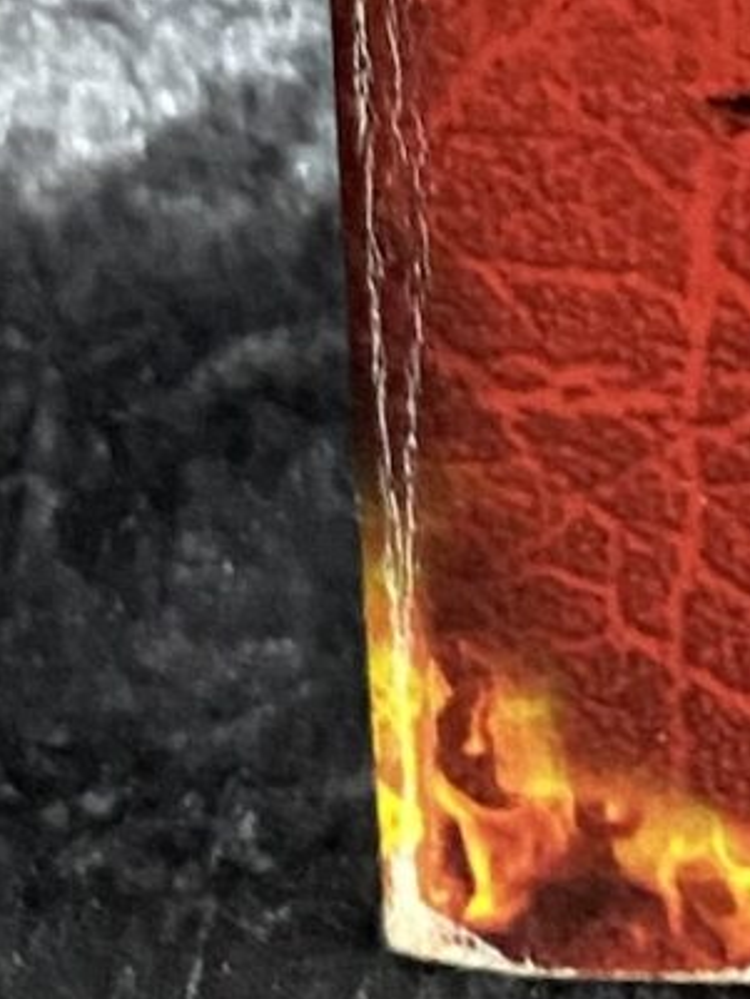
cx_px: 1667
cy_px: -568
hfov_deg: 8.3
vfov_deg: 11.3
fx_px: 4793
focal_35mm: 166
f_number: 1.8
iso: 640
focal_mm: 4.25
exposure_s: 1/30
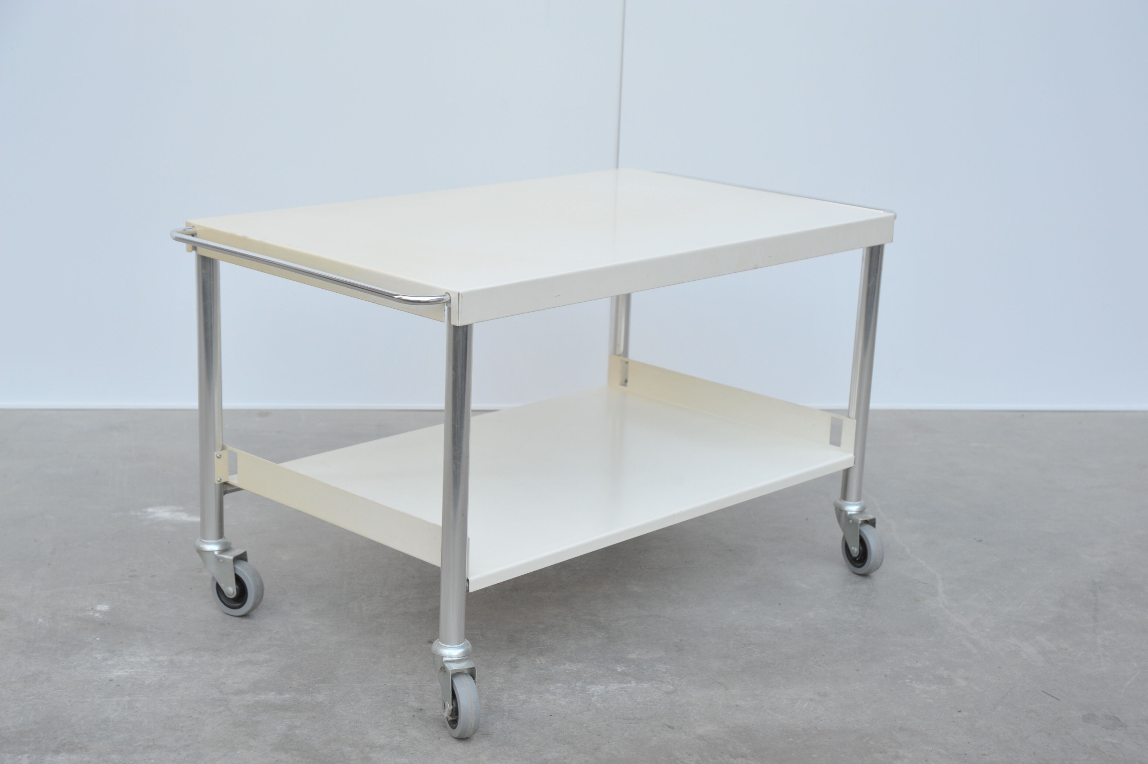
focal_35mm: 60
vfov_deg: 22.6
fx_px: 1912
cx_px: 574
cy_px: 382
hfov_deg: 33.4
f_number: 8
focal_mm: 60
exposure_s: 1/125
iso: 800
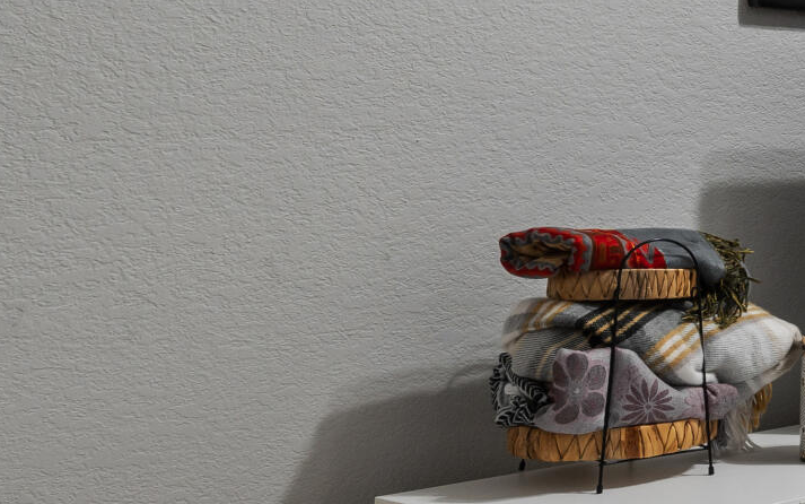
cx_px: 1572
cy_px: 133
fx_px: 1317
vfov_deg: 21.5
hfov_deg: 19.8
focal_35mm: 60
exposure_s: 1/5
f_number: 9
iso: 250
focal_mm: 14
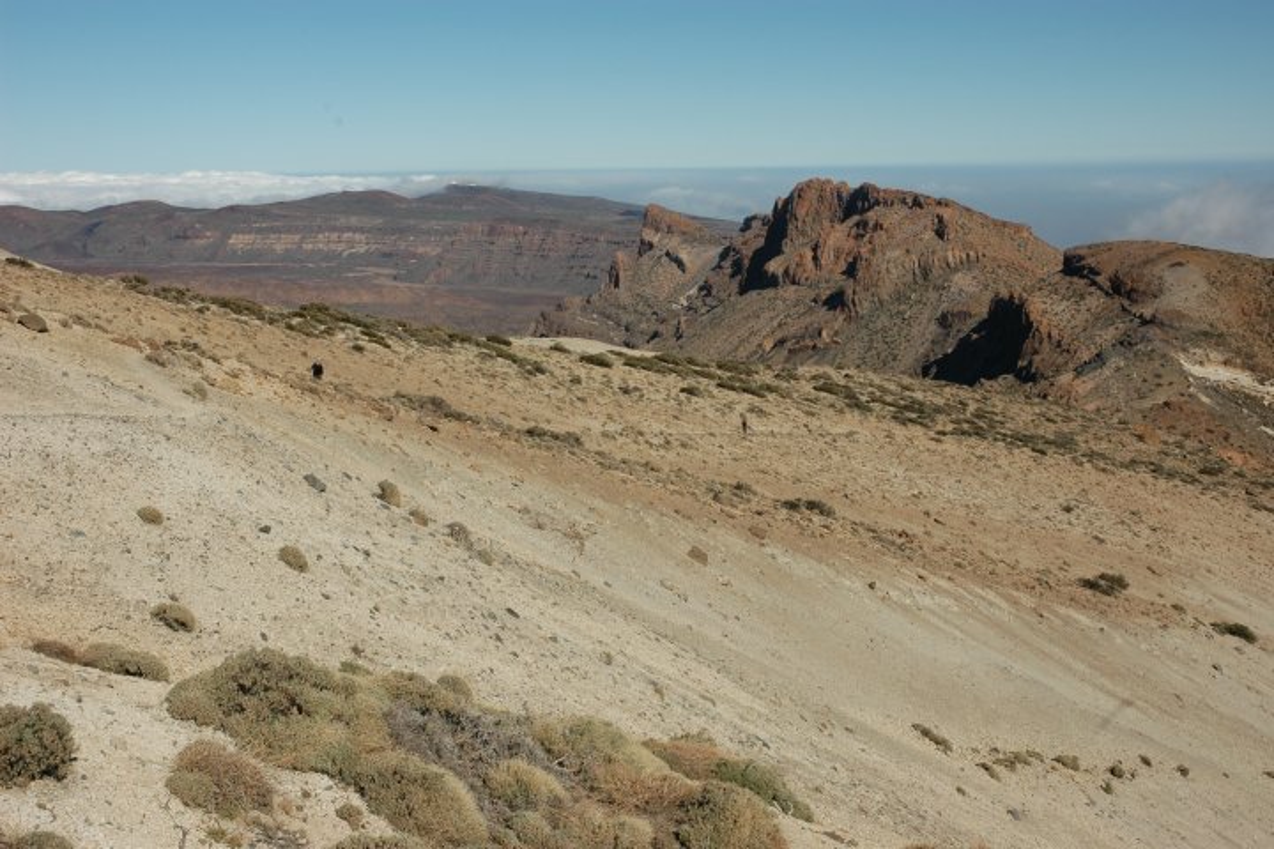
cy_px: 424
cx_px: 637
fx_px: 1805
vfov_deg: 26.5
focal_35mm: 51
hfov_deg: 38.9
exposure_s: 1/500
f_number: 11
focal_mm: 34
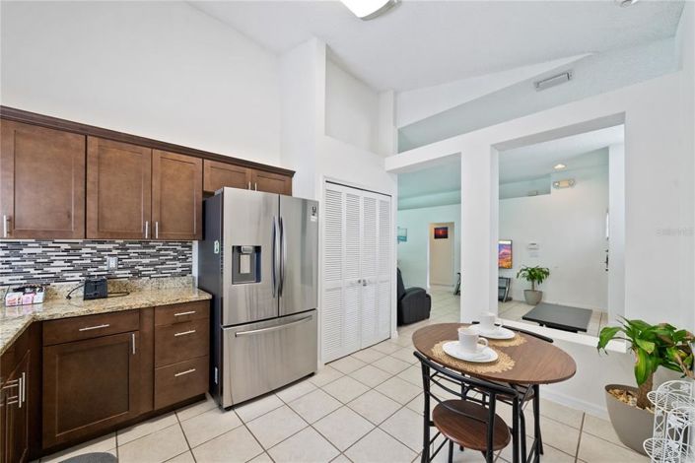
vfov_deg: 85.4
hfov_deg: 108.3
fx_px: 251
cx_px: 348
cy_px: 232
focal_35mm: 13
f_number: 9
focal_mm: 13
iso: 3200
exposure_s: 1/30
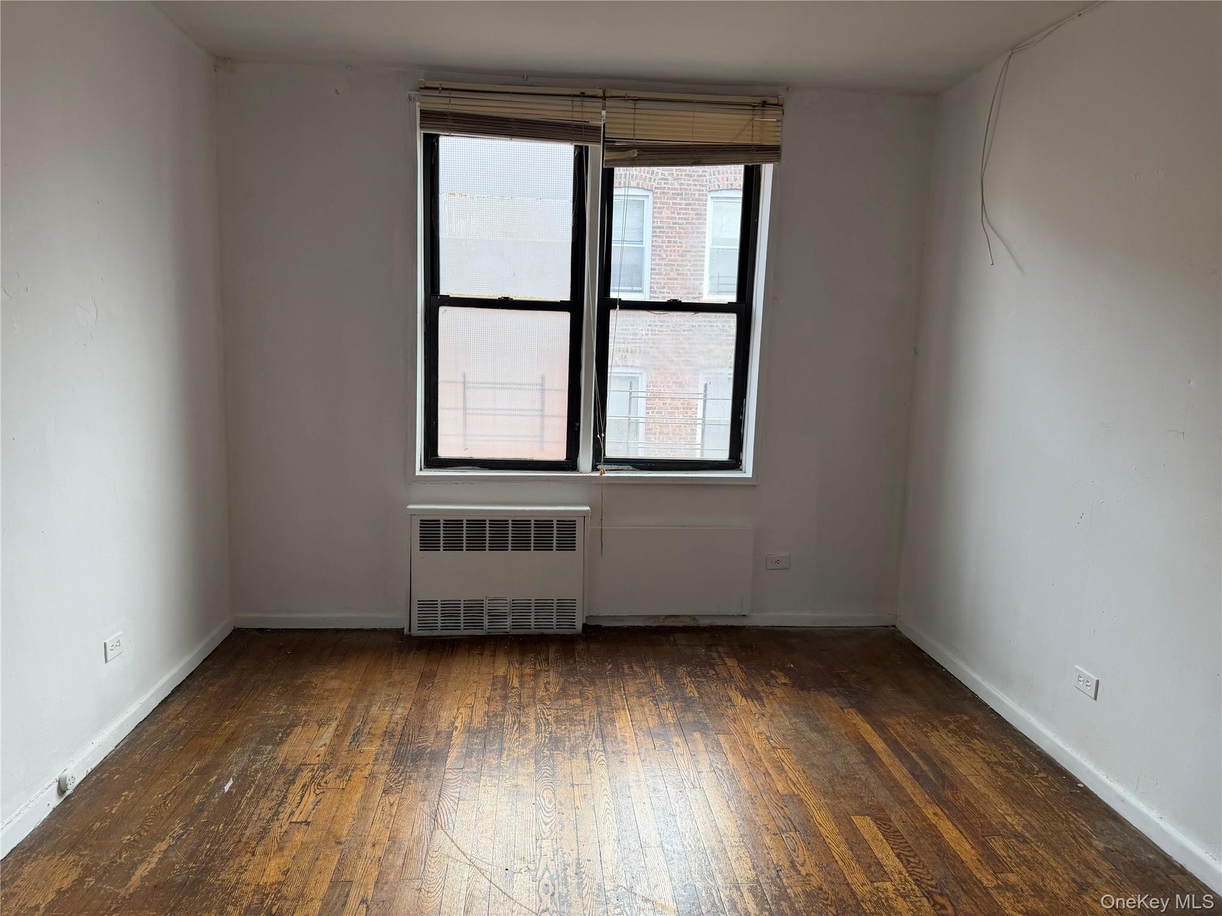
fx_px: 847
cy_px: 458
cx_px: 611
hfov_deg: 71.6
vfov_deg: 56.8
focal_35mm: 24
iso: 80
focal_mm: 6.76
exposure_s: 1/228
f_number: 1.78
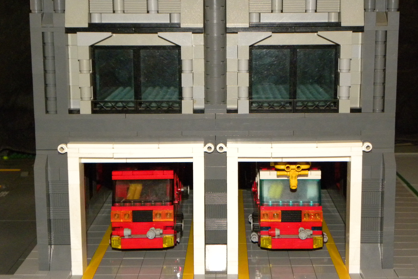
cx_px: 225
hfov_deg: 32.4
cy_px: 109
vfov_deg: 21.9
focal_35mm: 62
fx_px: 720
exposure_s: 1/30
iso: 400
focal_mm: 9.2
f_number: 3.5
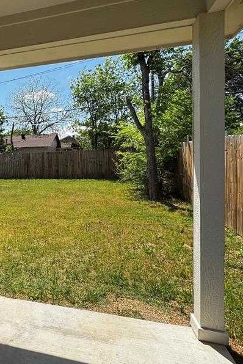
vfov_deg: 71.3
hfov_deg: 46.3
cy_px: 164
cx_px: 24
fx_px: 253
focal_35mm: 25
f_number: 2.2
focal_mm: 2.22
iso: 50
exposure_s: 1/1637
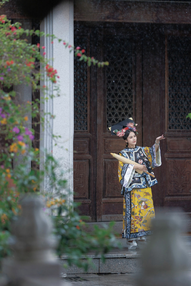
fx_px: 1154
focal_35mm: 145
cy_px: 143
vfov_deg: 14.2
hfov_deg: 9.5
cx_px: 96
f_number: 2.8
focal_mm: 145
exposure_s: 1/400
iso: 250
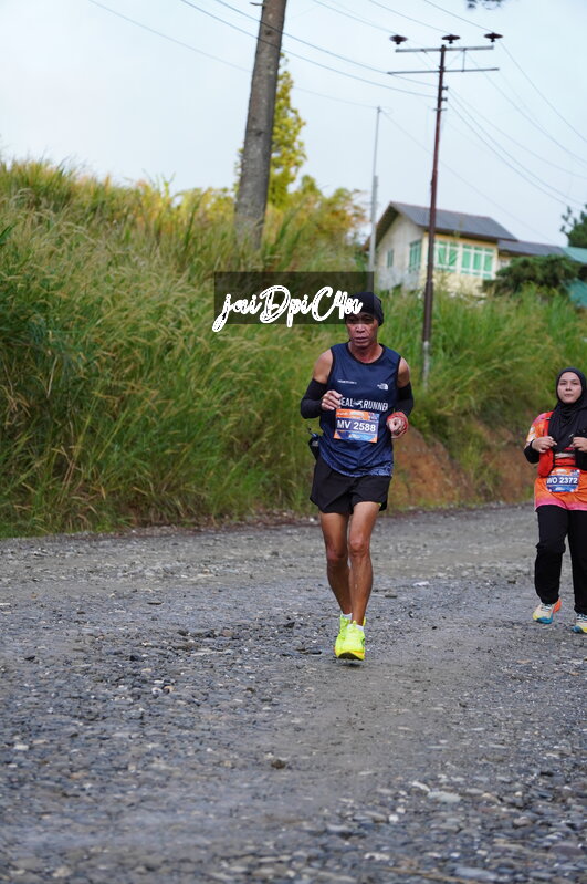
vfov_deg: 21.3
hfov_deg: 14.2
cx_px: 294
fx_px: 2353
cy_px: 442
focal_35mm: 96
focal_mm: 64
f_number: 2.8
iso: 640
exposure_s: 1/500
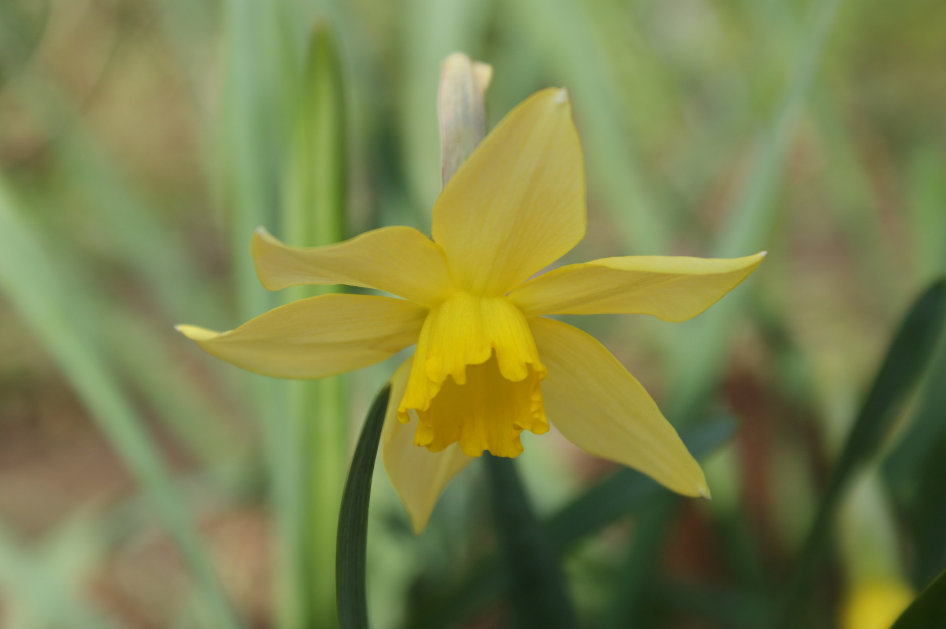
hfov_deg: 22.6
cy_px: 314
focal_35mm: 90
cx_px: 473
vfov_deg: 15.2
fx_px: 2363
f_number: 6.3
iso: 100
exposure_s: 1/160
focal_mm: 60
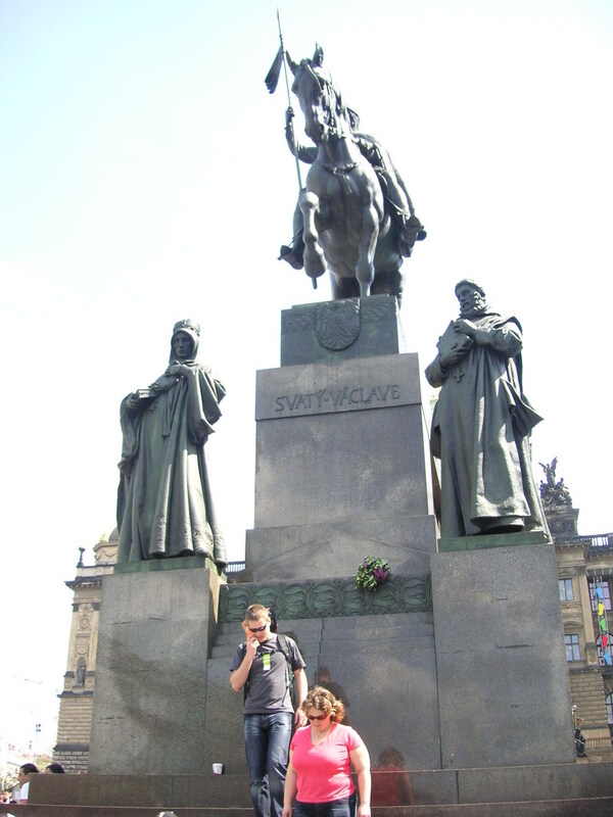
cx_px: 306
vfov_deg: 50.1
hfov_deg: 38.7
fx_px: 874
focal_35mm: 37
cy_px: 408
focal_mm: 6.1
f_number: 2.8
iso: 50
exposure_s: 1/350
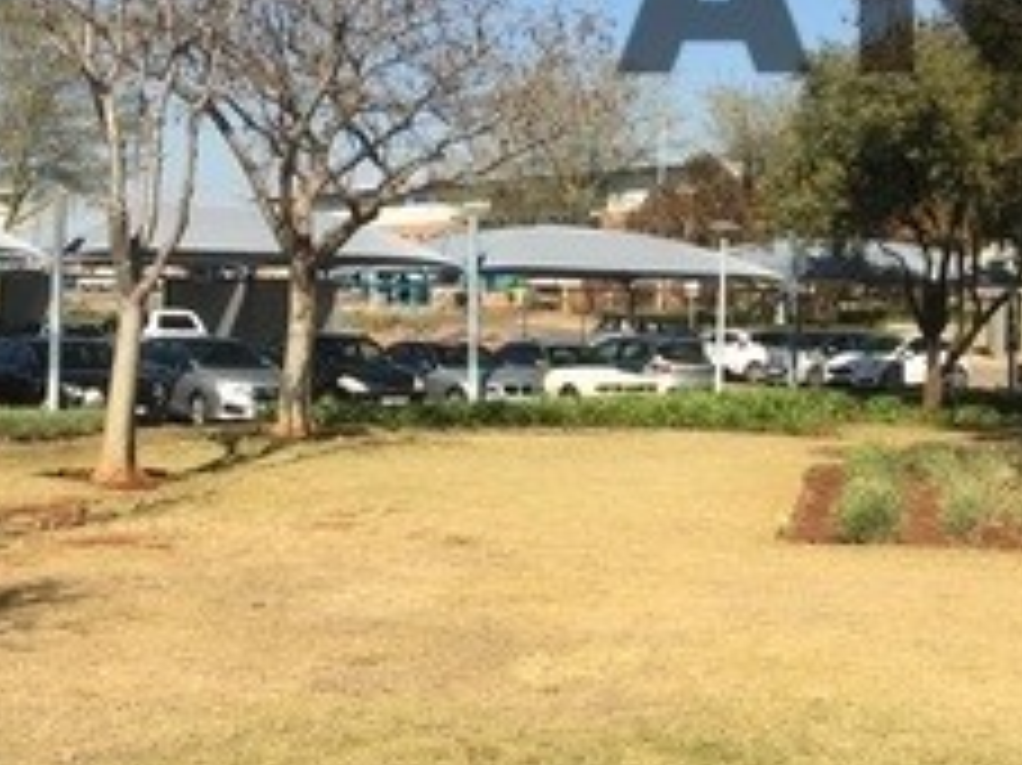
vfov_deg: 22.8
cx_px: 518
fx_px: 1889
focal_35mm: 64
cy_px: 227
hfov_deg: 30.3
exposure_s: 1/1399
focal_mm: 4.15
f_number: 2.2
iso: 25
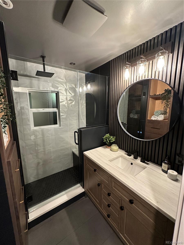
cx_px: 92
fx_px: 99
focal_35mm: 14
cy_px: 122
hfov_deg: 85.7
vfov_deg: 102.1
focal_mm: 2.22
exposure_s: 1/60
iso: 640
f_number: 2.2
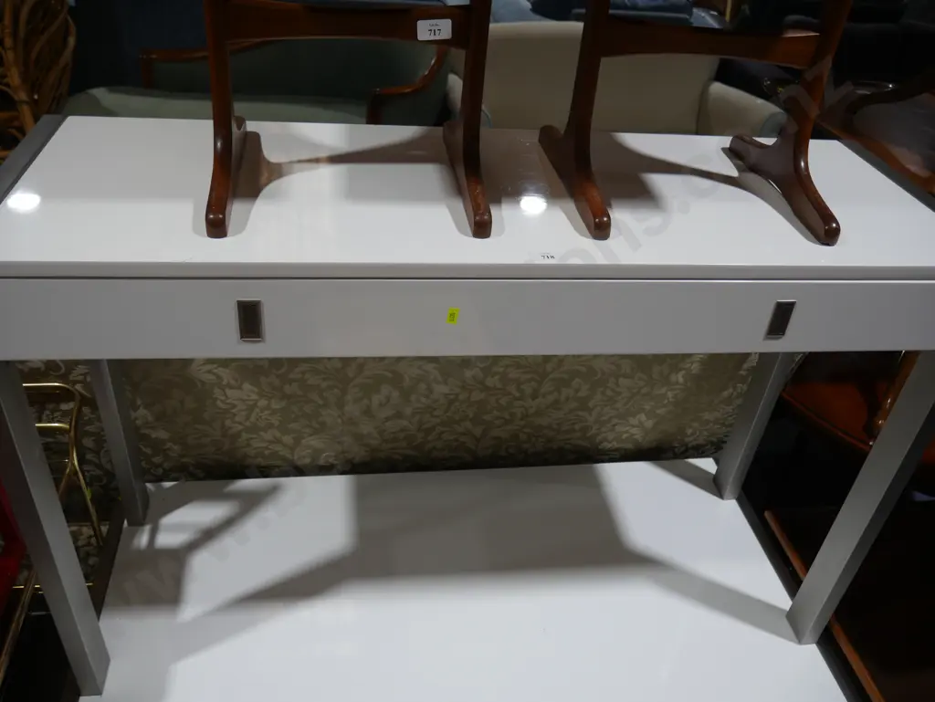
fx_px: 811
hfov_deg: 59.9
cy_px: 351
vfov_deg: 46.8
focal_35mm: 30
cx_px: 468
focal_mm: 15
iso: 200
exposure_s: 1/100
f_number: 3.6
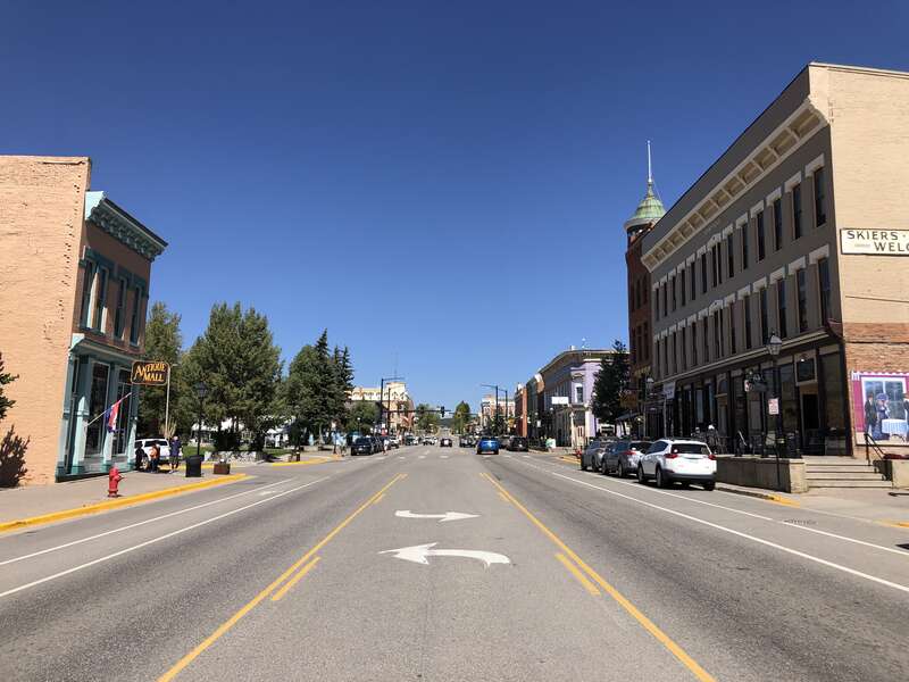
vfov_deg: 49.7
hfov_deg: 63.4
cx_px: 454
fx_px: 735
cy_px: 341
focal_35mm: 28
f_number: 1.8
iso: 20
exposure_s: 1/1869
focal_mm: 4
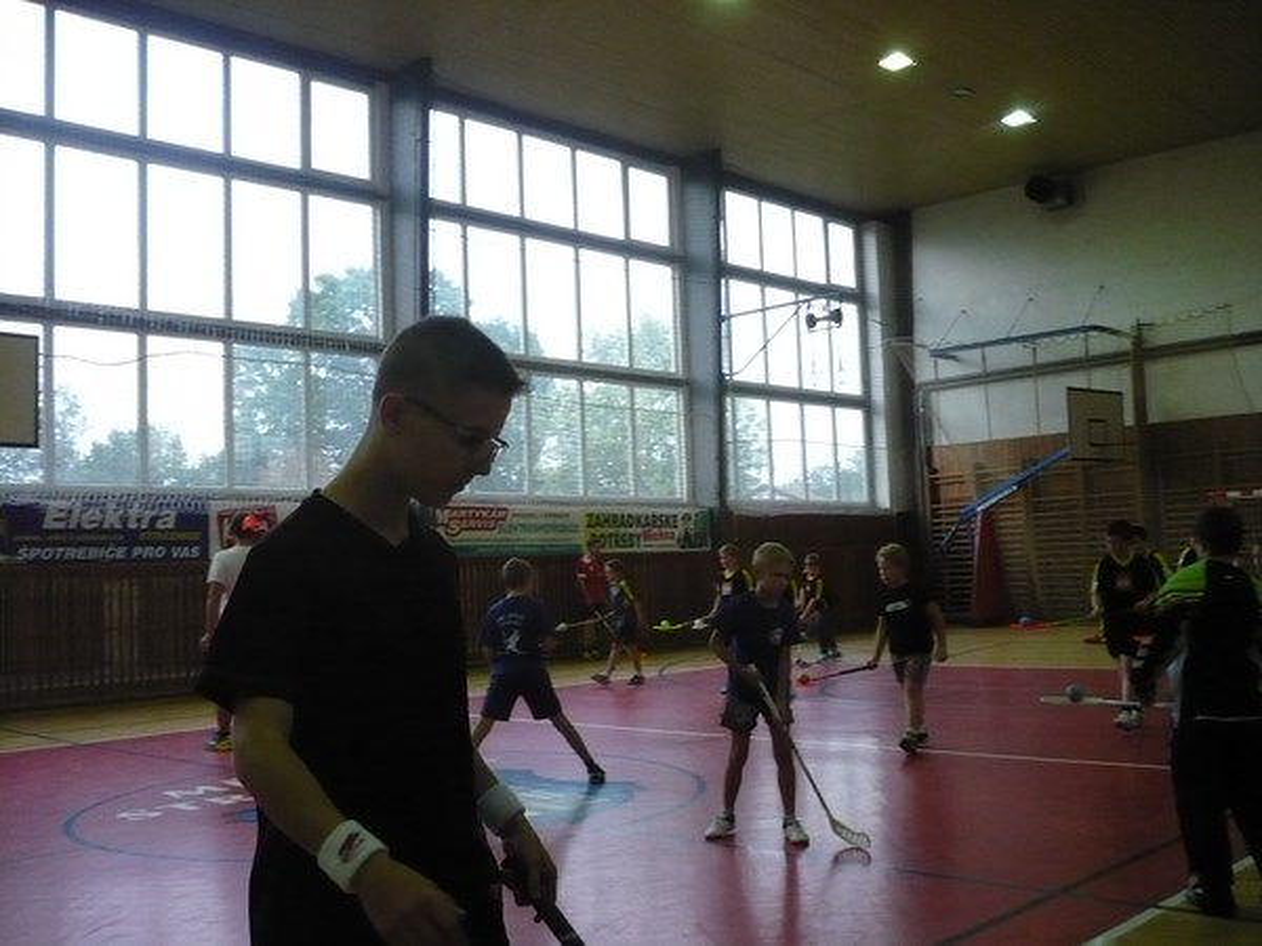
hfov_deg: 52.6
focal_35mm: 35
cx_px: 631
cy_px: 473
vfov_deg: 40.7
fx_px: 1276
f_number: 2.8
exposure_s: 1/160
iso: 400
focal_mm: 5.8
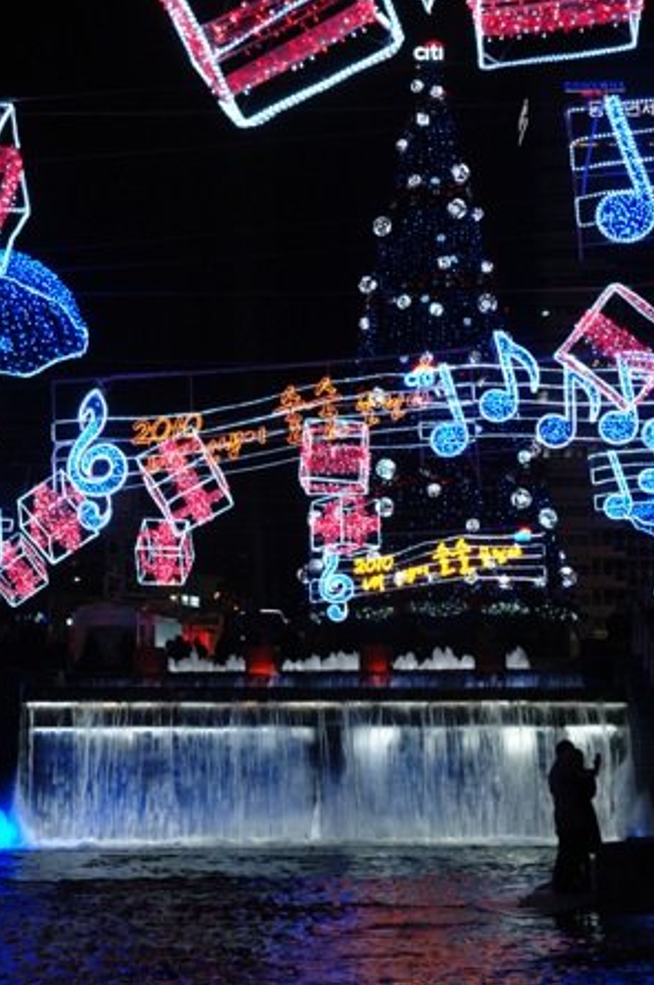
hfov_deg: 18.4
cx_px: 300
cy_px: 435
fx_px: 2023
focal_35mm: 74
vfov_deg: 27.4
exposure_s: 1/20
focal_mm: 44
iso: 200
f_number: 4.5
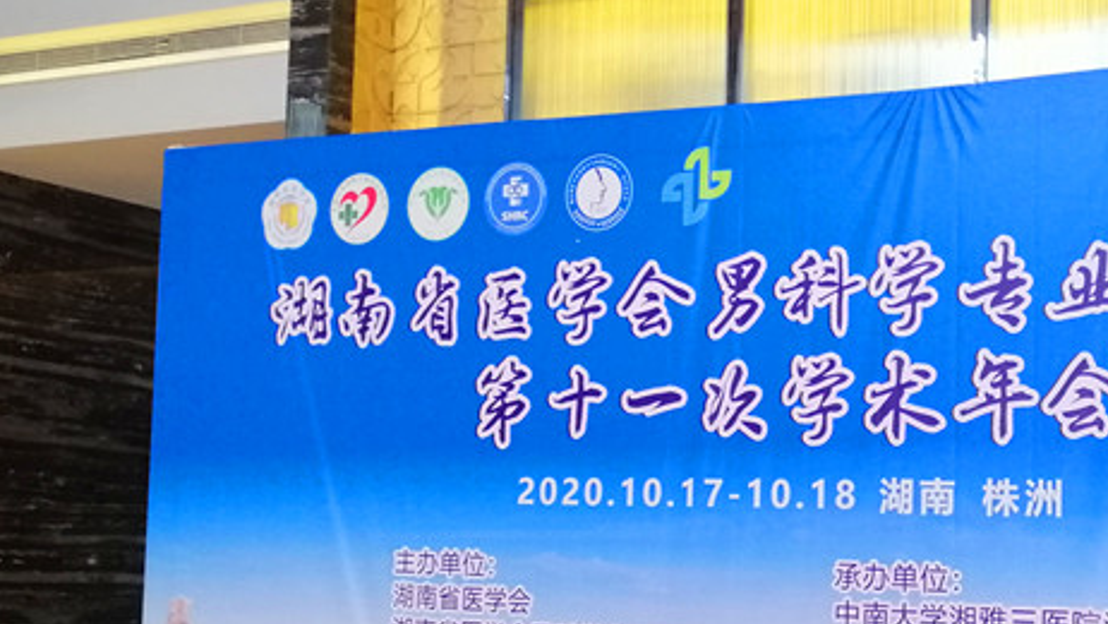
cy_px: 427
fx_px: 1440
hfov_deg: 40.3
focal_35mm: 49
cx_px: 897
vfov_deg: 24.3
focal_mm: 3.81
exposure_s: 1/33.3
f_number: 2.2
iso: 400
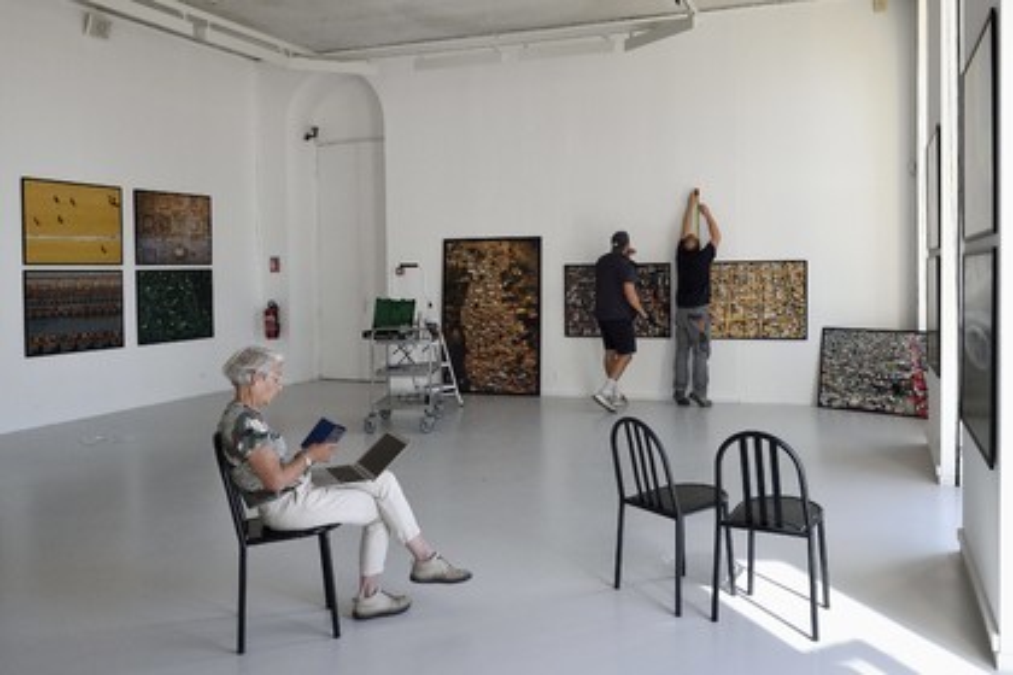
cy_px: 338
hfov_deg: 61.9
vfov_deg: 43.6
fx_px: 844
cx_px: 506
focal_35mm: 30
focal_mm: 30
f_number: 14
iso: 1600
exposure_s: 1/160
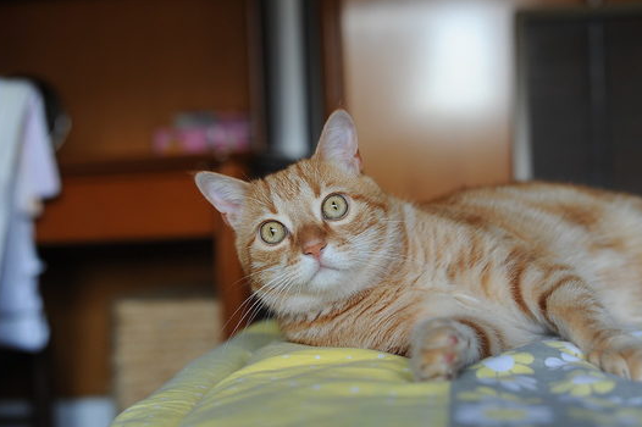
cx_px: 334
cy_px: 202
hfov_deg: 35.1
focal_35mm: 57
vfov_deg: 23.7
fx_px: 1016
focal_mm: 50
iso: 560
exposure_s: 1/80
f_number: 2.8
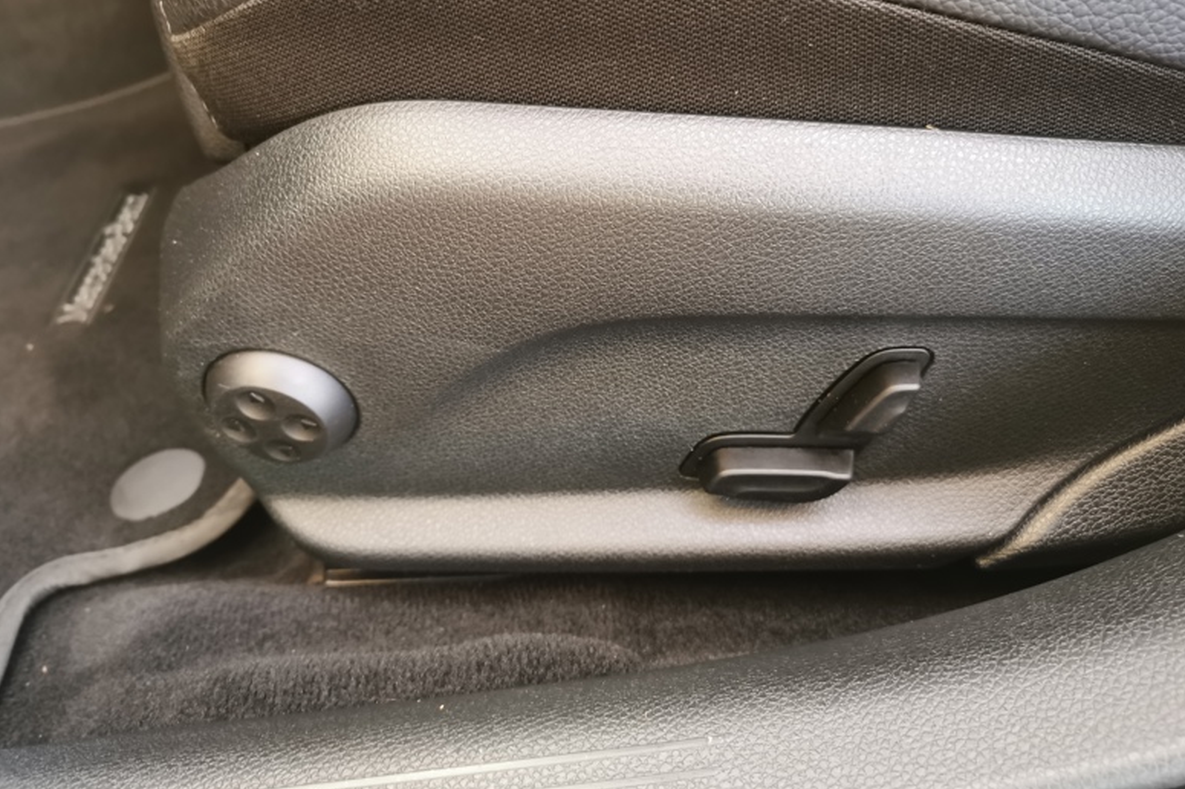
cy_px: 352
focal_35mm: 29
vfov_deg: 44.9
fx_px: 954
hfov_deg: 63.7
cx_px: 607
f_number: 1.8
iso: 400
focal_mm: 5.58
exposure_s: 1/33.3
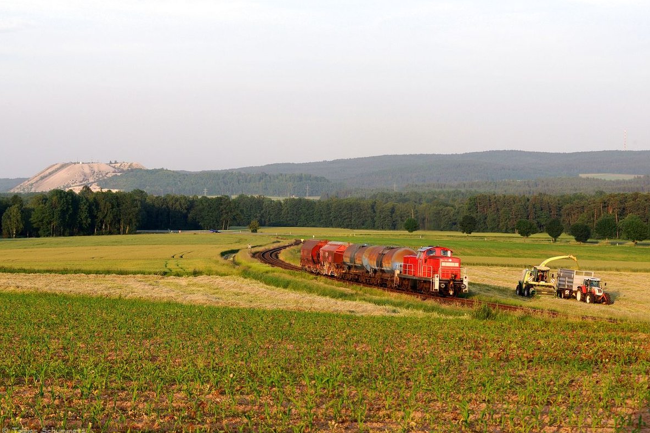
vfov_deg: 15.5
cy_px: 217
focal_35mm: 88
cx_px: 325
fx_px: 1589
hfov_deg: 23.1
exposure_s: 1/320
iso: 250
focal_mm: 58
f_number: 7.1
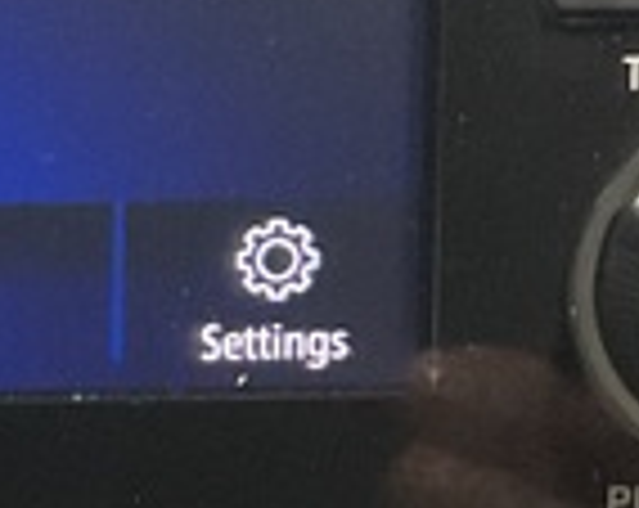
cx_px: -702
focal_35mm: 192
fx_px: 3624
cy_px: 436
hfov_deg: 9.3
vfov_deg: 8.0
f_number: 1.8
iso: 320
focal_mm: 3
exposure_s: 1/30
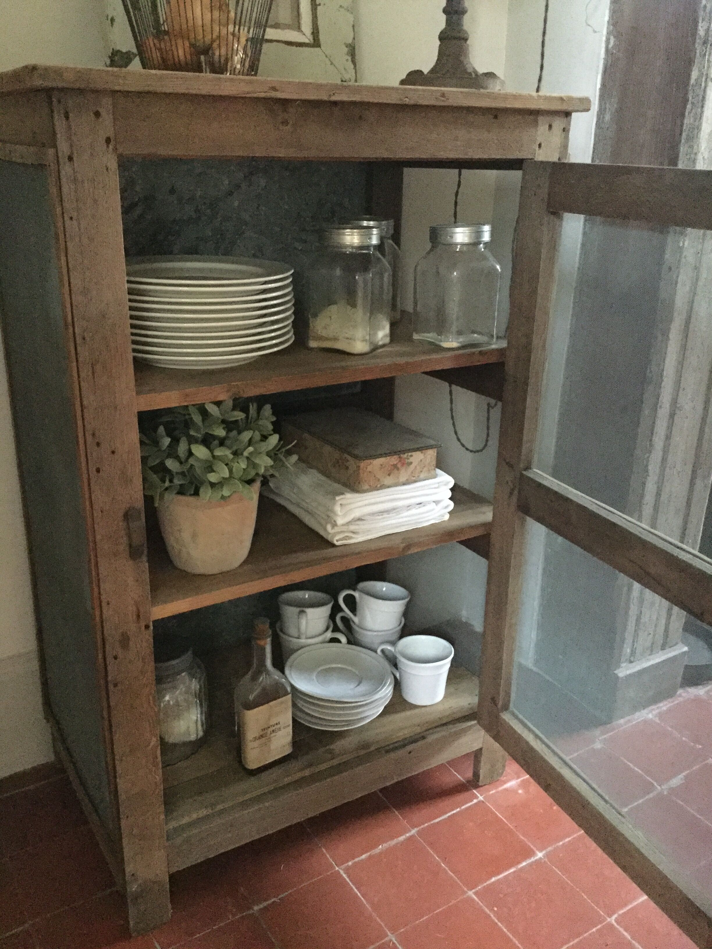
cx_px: 356
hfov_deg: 45.4
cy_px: 474
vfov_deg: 58.4
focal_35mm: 31
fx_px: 850
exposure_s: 1/17
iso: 800
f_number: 2.4
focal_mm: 3.3
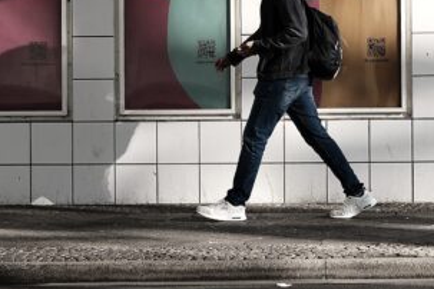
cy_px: -10
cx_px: 44
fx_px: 1254
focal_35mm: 104
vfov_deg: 13.0
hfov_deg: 19.3
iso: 125
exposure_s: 1/750
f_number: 1.2
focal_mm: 27
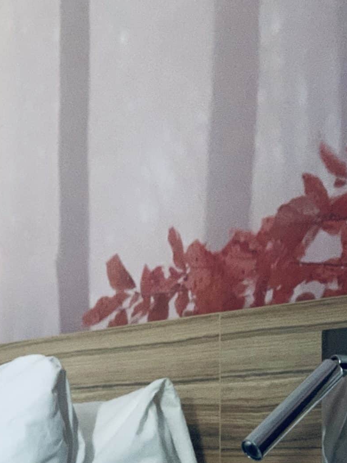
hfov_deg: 15.4
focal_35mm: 96
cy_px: 412
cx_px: 130
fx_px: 1283
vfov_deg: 20.1
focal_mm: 6
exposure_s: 1/37
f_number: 2.4
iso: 500
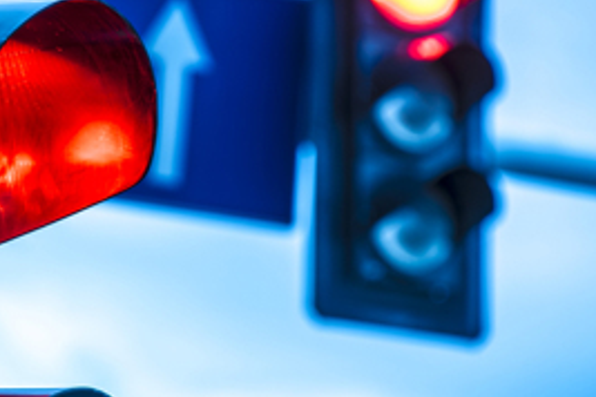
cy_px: 202
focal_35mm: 510
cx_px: 100
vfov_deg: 2.7
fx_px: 8443
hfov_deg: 4.0
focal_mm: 300
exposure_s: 1/2.5
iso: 200
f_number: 7.1
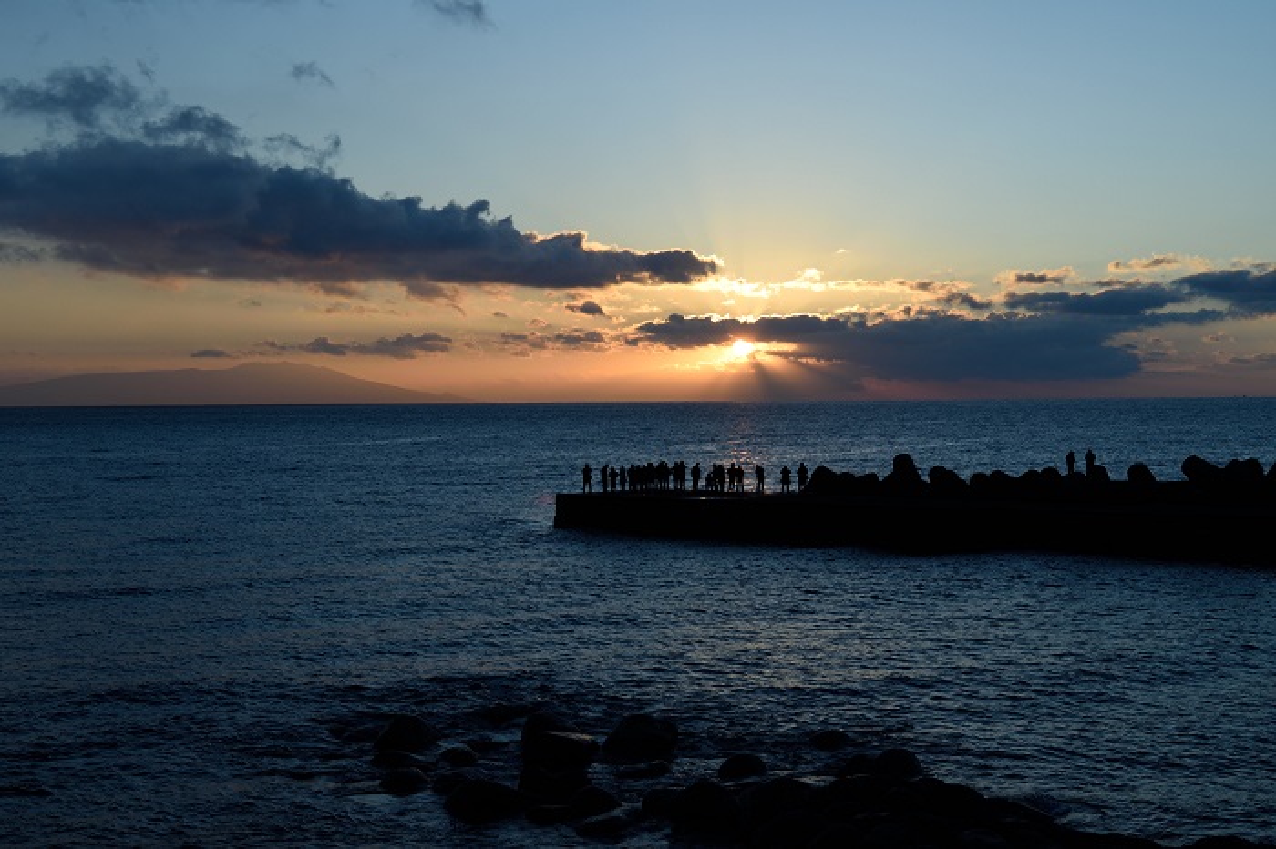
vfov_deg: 26.5
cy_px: 424
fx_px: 1807
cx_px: 638
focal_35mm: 51
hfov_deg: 38.9
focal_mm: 34
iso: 200
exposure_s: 1/320
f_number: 9
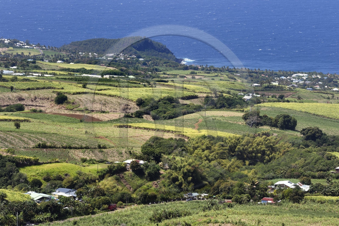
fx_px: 1318
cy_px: 113
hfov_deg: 14.7
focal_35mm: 140
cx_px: 170
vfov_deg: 9.8
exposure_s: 1/250
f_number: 13
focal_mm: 140
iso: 200
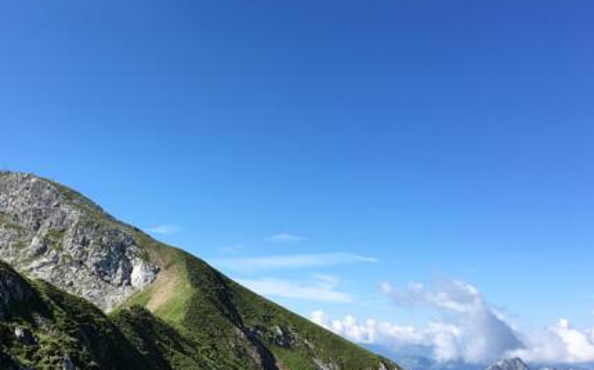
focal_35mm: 42
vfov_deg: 30.5
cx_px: 208
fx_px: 679
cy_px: 175
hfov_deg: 46.6
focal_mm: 4.15
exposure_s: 1/1261
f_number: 2.2
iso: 25
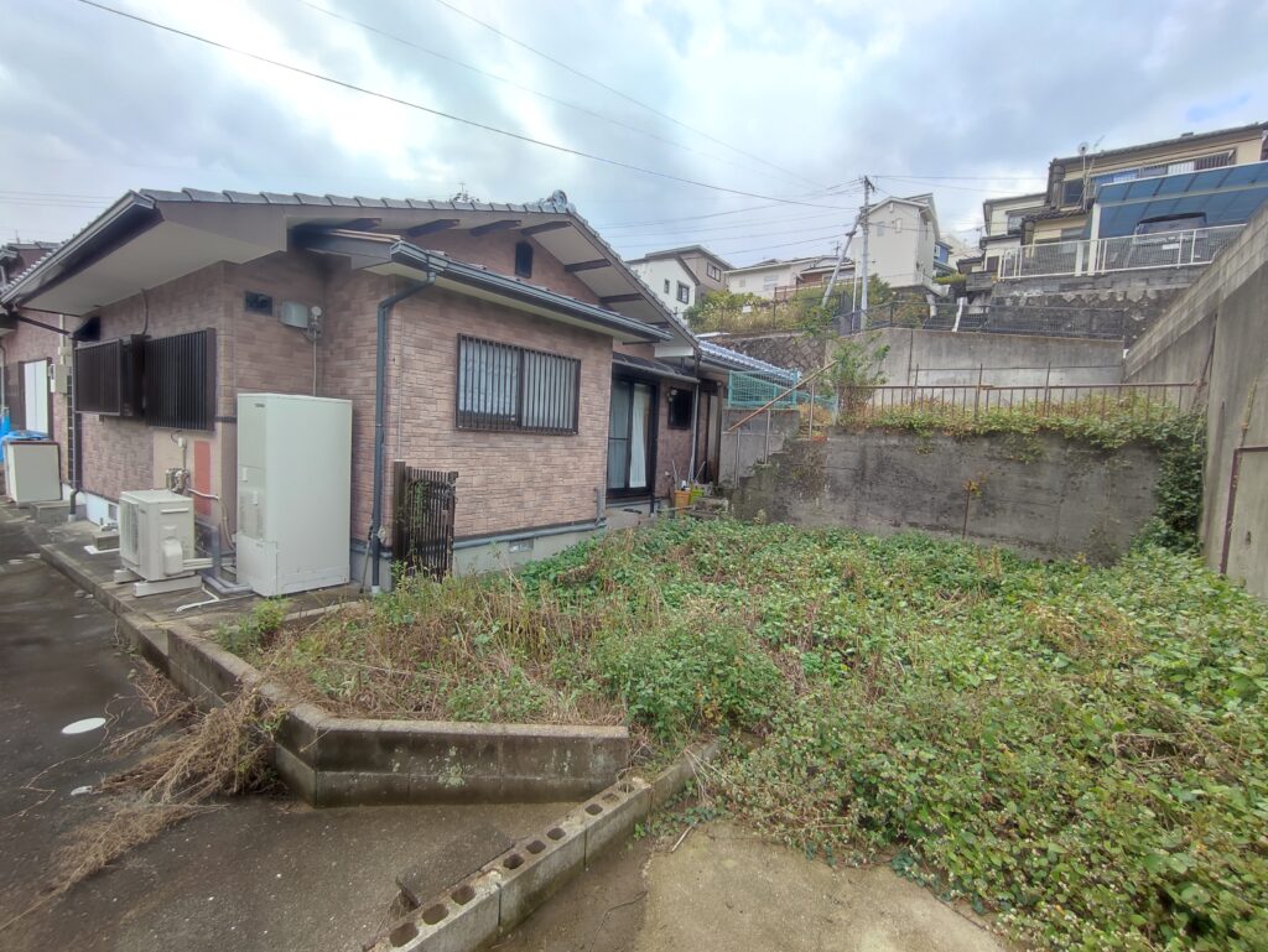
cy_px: 476
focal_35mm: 16
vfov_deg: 78.2
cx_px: 634
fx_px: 586
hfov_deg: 94.5
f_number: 2.2
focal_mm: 1.65
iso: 50
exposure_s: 1/180
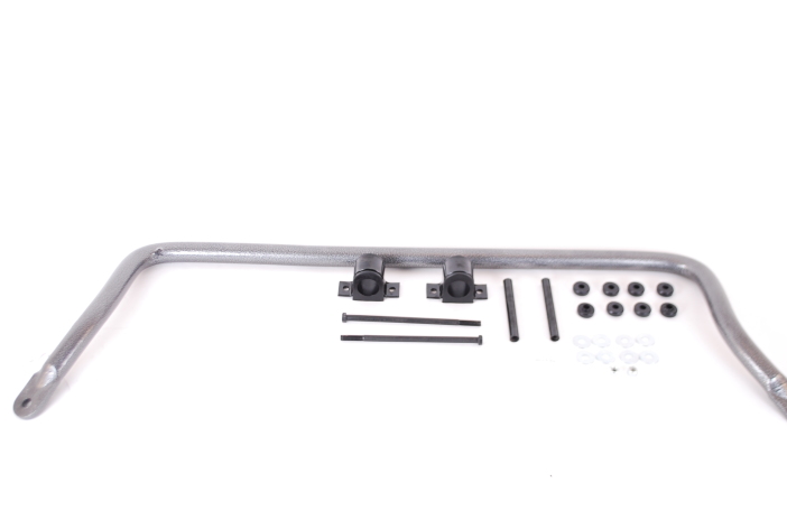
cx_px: 399
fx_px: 899
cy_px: 267
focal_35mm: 41
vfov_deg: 32.8
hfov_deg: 47.3
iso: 200
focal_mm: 24
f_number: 4.2
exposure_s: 1/50
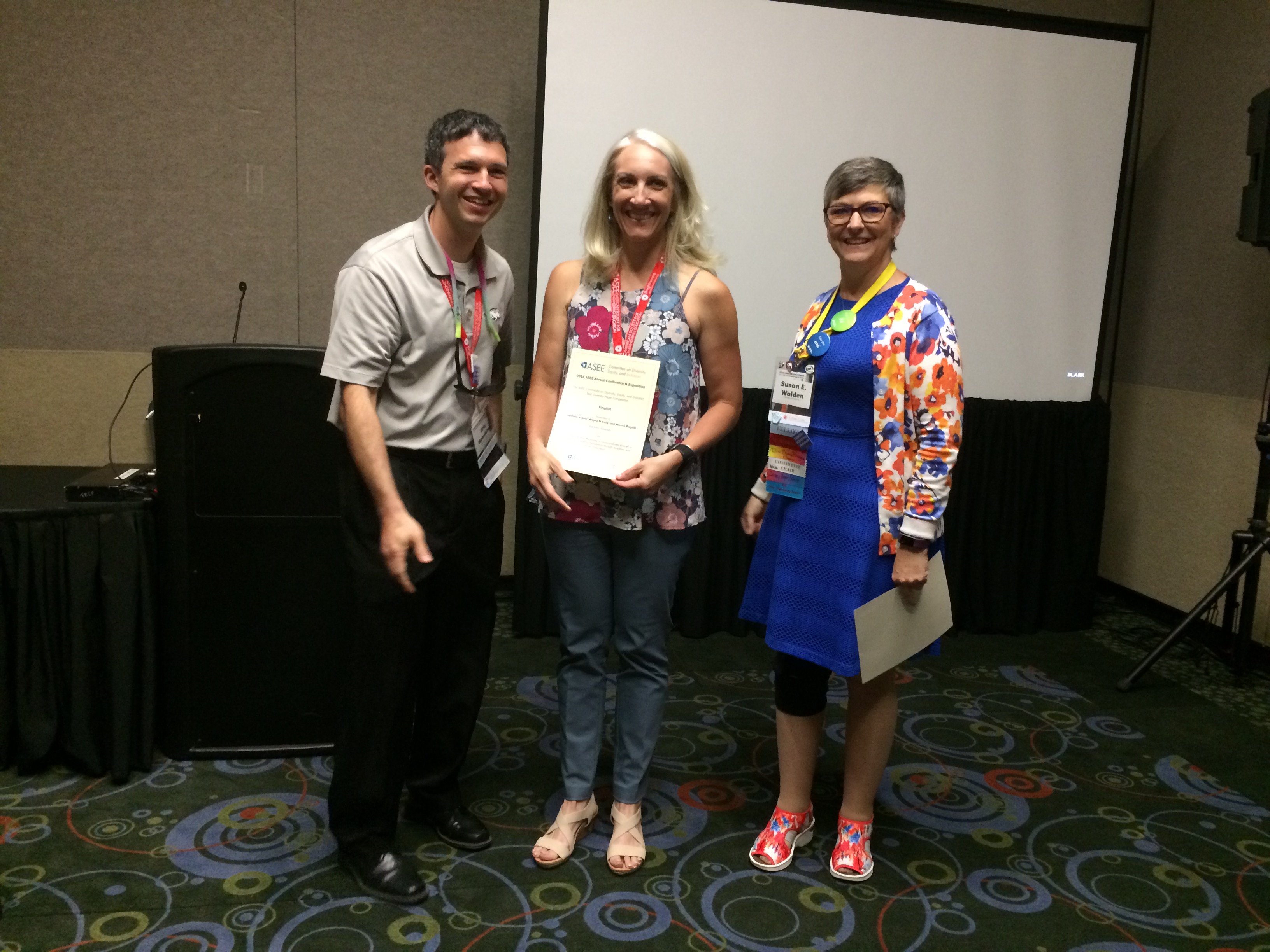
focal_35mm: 29
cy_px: 476
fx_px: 1064
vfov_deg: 48.2
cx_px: 635
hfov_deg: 61.7
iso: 250
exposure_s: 1/30
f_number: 2.2
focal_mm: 4.15
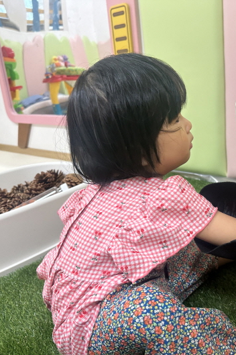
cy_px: 180
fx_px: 335
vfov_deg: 55.8
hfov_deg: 38.5
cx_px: 154
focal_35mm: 34
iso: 200
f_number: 1.78
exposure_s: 1/120
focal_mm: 6.86
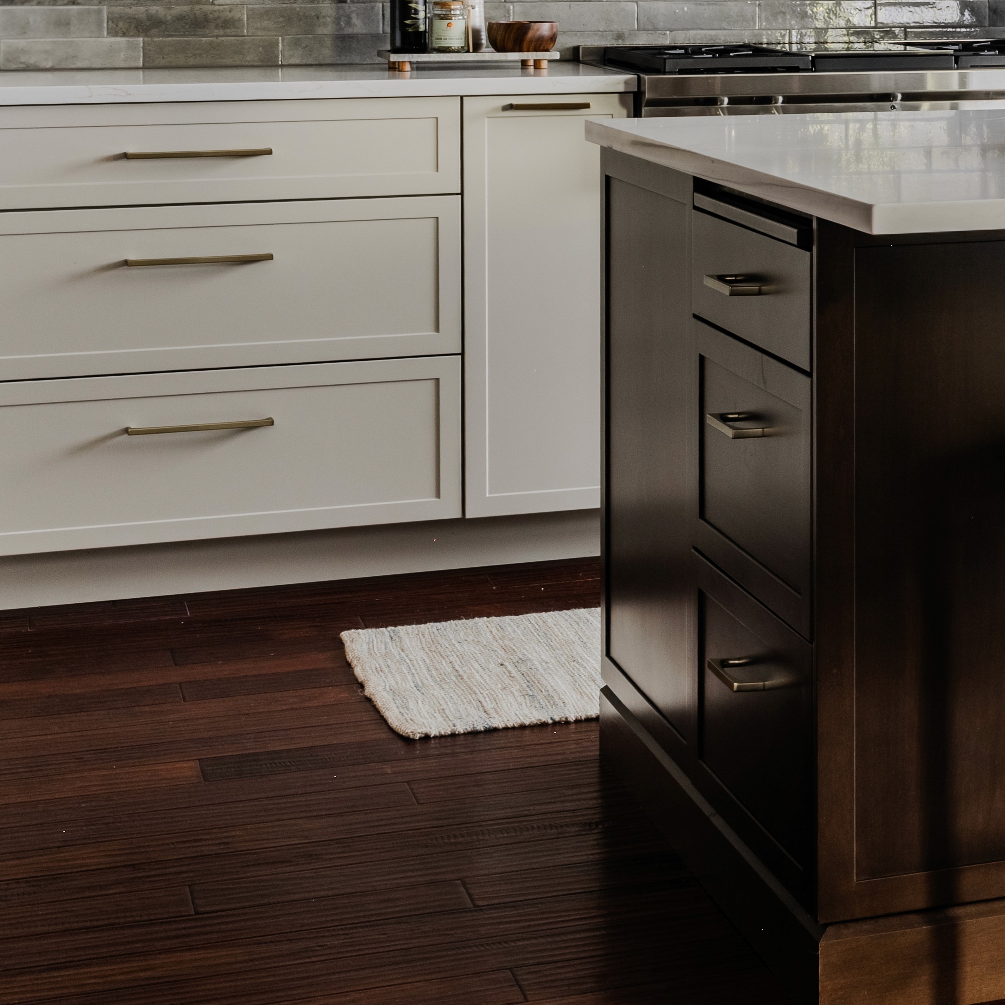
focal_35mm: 93
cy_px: 71
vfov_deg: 18.4
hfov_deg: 16.7
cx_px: 1605
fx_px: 3041
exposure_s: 5
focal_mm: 29.5
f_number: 11
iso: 64
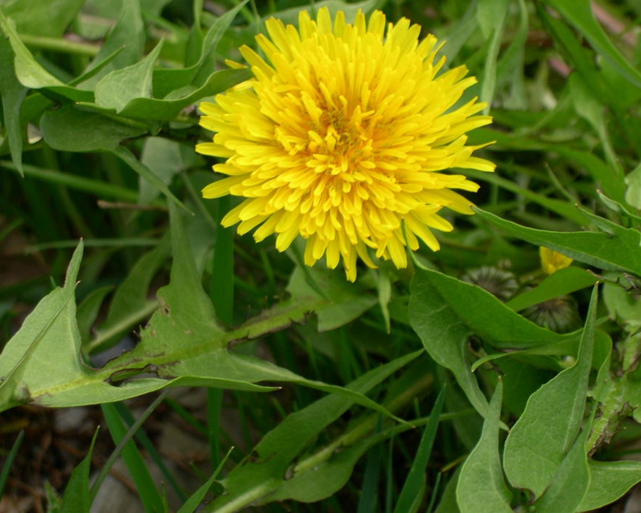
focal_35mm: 130
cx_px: 348
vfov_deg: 11.9
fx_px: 2467
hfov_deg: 14.8
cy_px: 238
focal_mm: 24
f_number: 4.9
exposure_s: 1/132
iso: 100
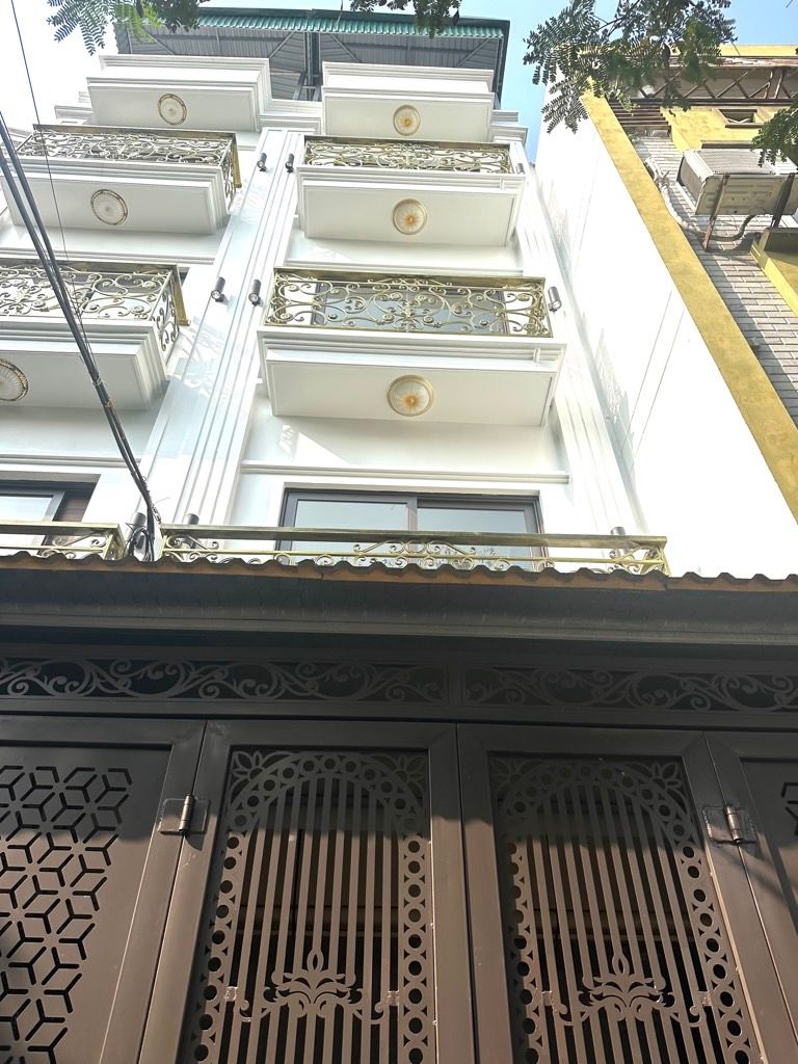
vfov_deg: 71.6
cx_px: 399
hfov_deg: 56.8
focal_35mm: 24
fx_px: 738
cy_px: 532
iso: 80
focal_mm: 6.86
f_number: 1.78
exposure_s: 1/3356
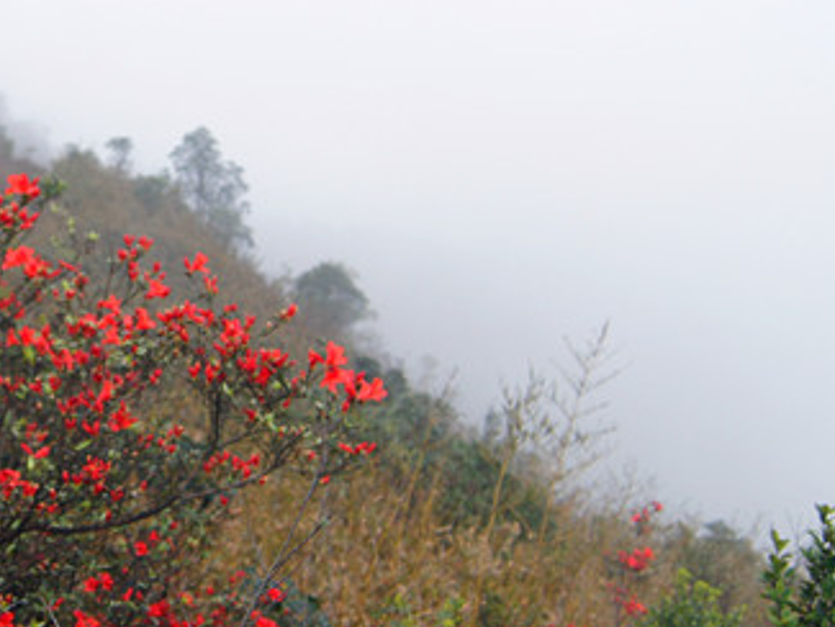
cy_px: 299
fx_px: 1882
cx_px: 82
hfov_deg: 24.3
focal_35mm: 78
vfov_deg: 18.9
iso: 100
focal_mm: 22
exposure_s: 1/250
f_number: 5
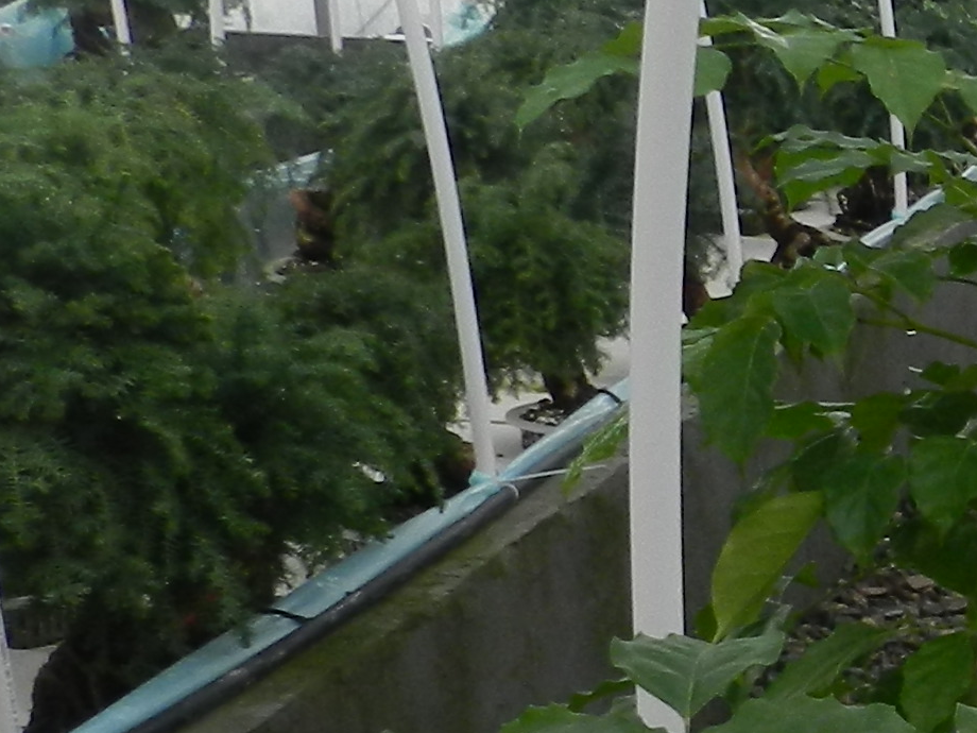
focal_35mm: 100
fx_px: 2822
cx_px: 1831
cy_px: 717
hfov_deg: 16.1
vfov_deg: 14.6
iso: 160
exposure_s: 1/250
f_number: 3.4
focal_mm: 4
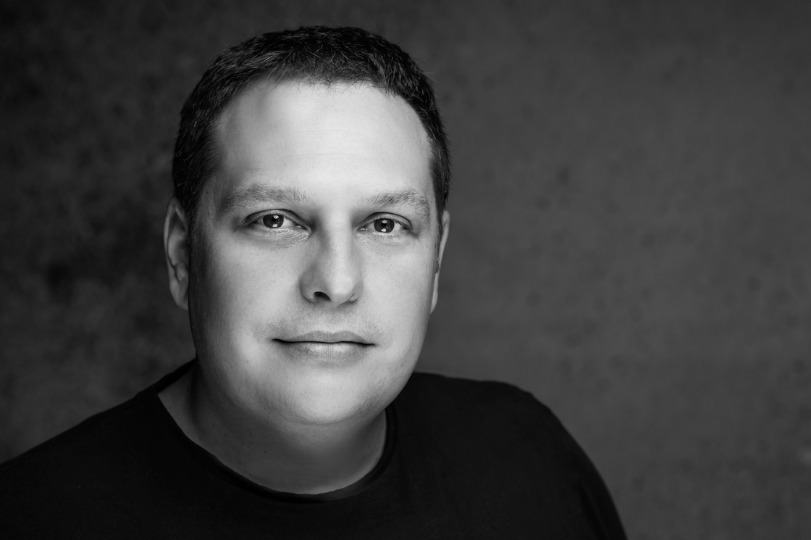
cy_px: 270
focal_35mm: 85
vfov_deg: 16.0
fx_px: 1913
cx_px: 406
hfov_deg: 23.9
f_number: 5.6
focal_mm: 85
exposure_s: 1/320
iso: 200
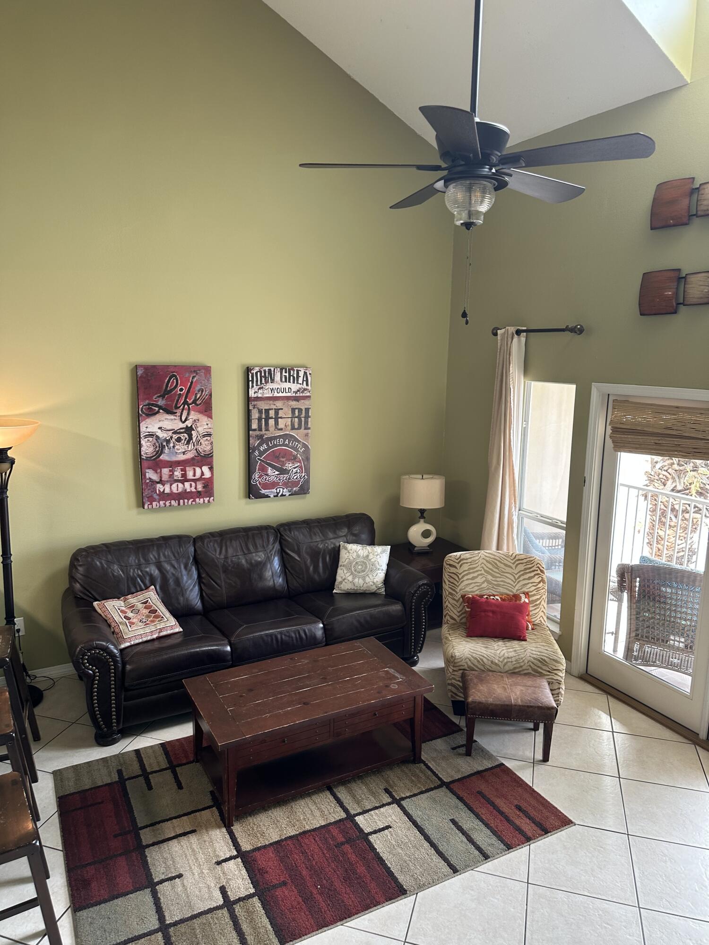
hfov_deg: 56.8
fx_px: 655
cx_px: 354
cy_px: 472
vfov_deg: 71.6
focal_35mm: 24
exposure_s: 1/60
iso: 125
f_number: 1.78
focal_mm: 6.86
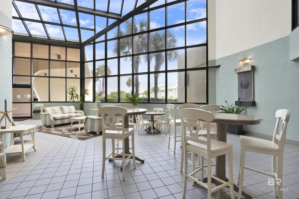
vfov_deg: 70.4
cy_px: 100
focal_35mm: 17
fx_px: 141
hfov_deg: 93.3
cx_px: 150
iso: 400
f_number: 11
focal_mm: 17
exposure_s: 1/25
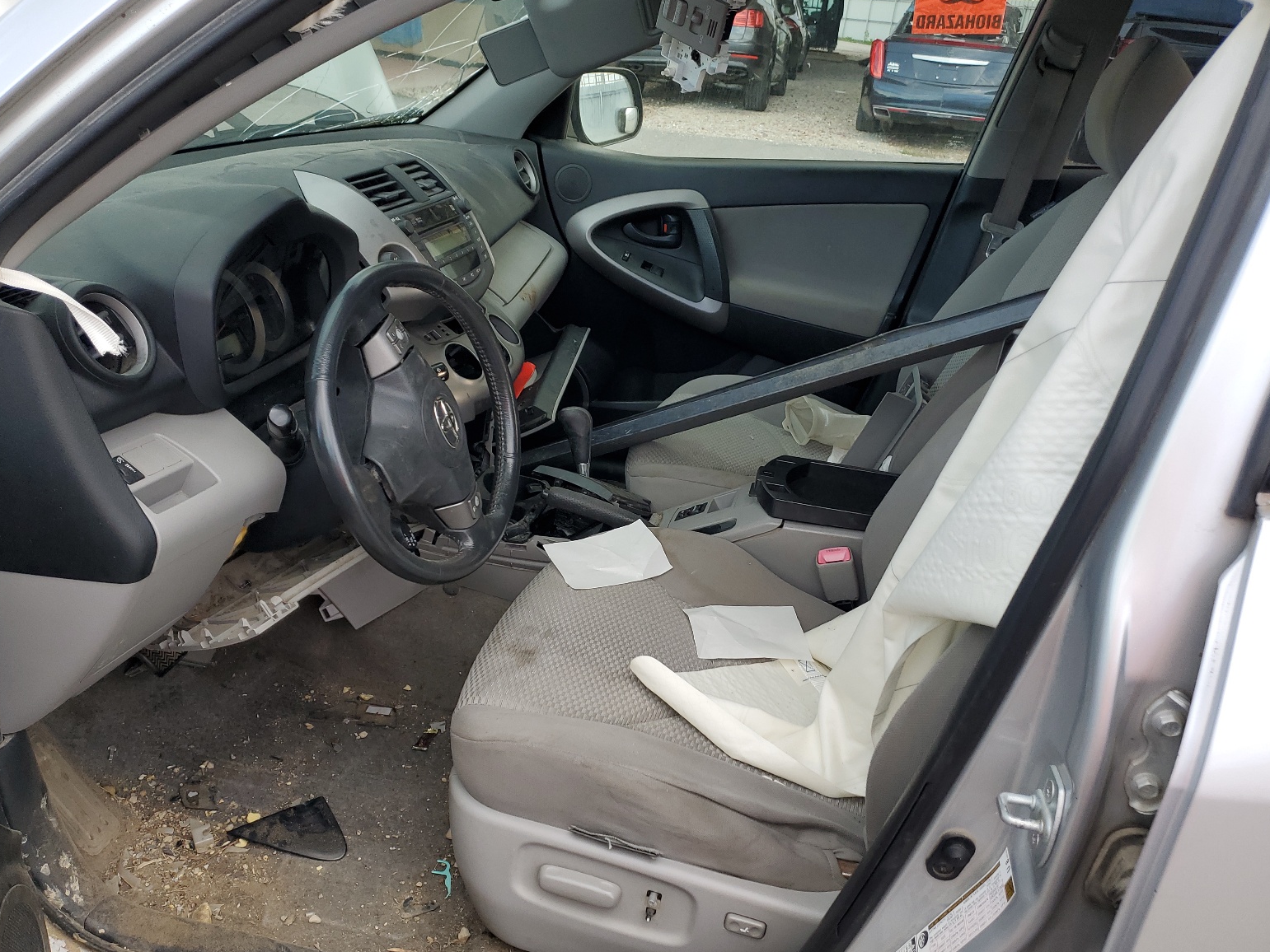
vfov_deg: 51.4
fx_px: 991
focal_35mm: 27
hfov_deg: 65.3
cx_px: 621
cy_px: 473
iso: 50
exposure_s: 1/120
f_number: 1.5
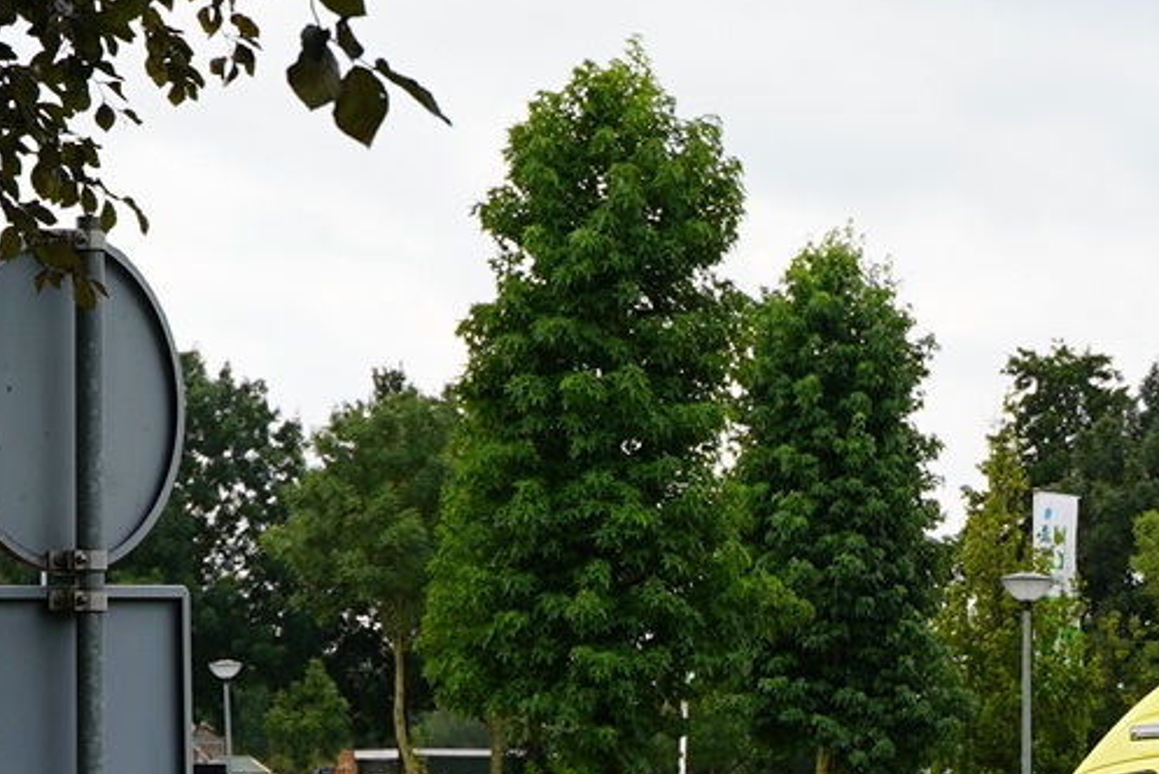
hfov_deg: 13.0
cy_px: 851
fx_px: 5025
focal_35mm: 156
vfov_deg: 8.7
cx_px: 1161
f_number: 5
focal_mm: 32
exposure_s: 1/250
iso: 100
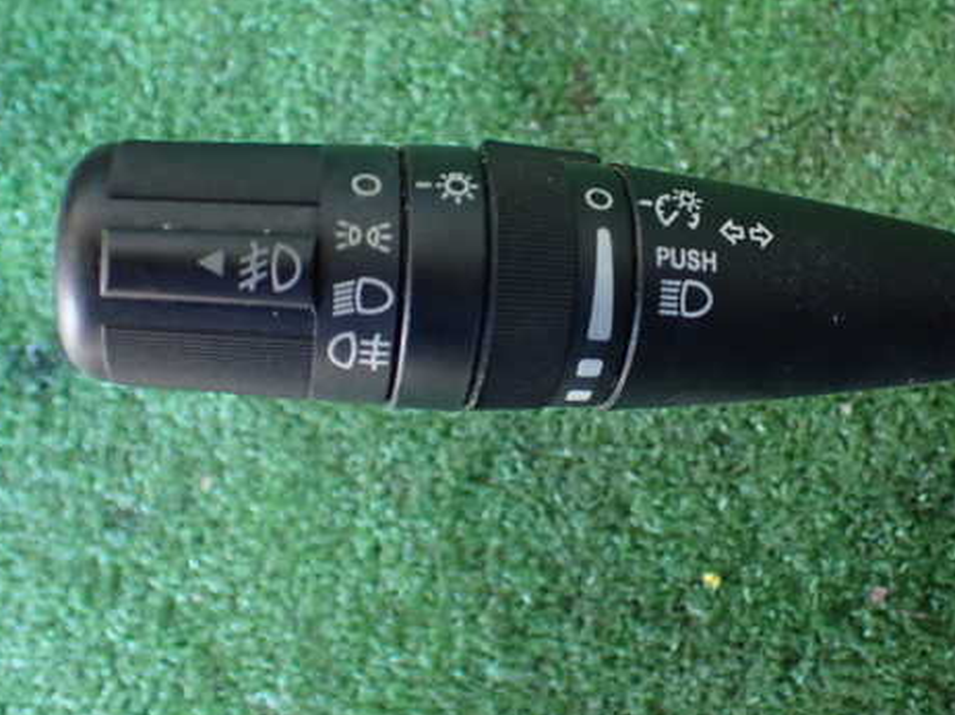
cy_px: 314
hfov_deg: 47.5
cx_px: 589
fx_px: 1075
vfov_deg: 36.7
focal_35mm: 39
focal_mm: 5.4
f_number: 2.3
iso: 800
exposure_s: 1/80
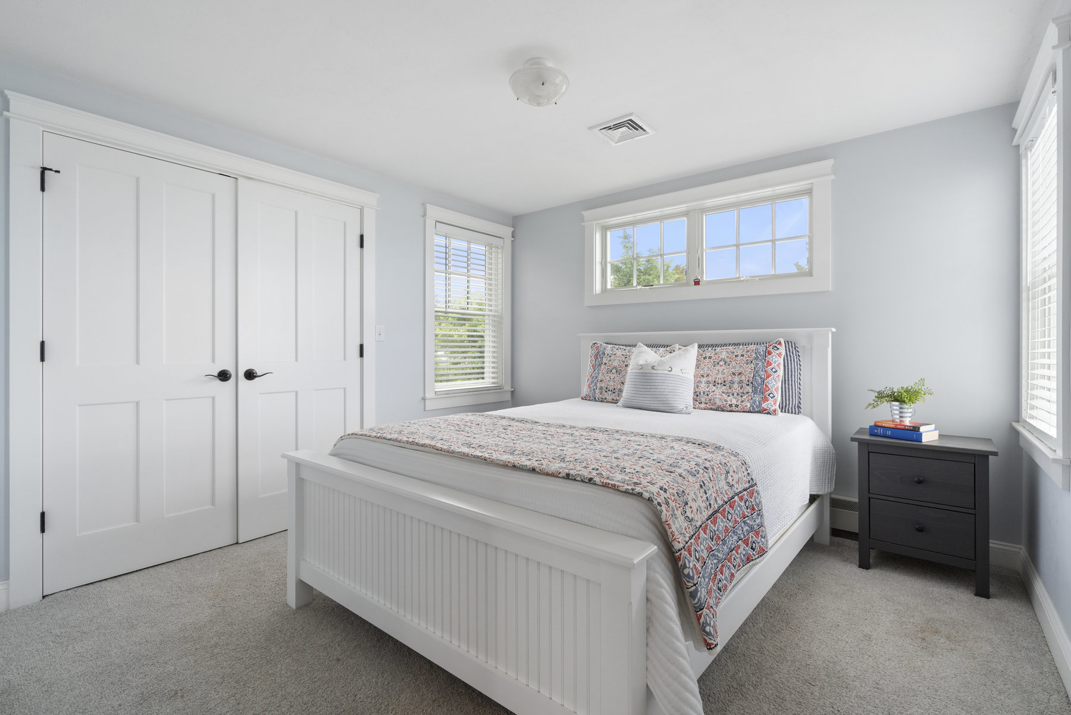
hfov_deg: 96.7
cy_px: 358
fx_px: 476
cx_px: 536
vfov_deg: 73.8
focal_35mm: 16
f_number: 8
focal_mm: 16
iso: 800
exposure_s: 1/40
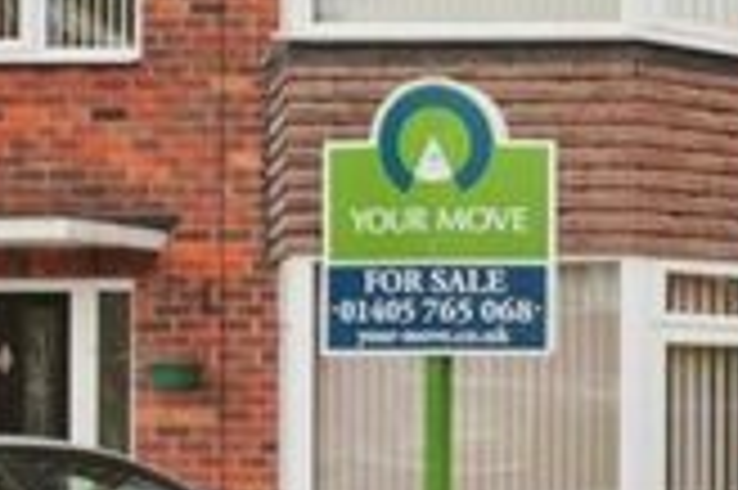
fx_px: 1311
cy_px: 414
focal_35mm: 64
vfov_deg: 20.9
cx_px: 1440
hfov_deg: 19.5
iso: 400
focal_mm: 10
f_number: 4.5
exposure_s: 1/1000
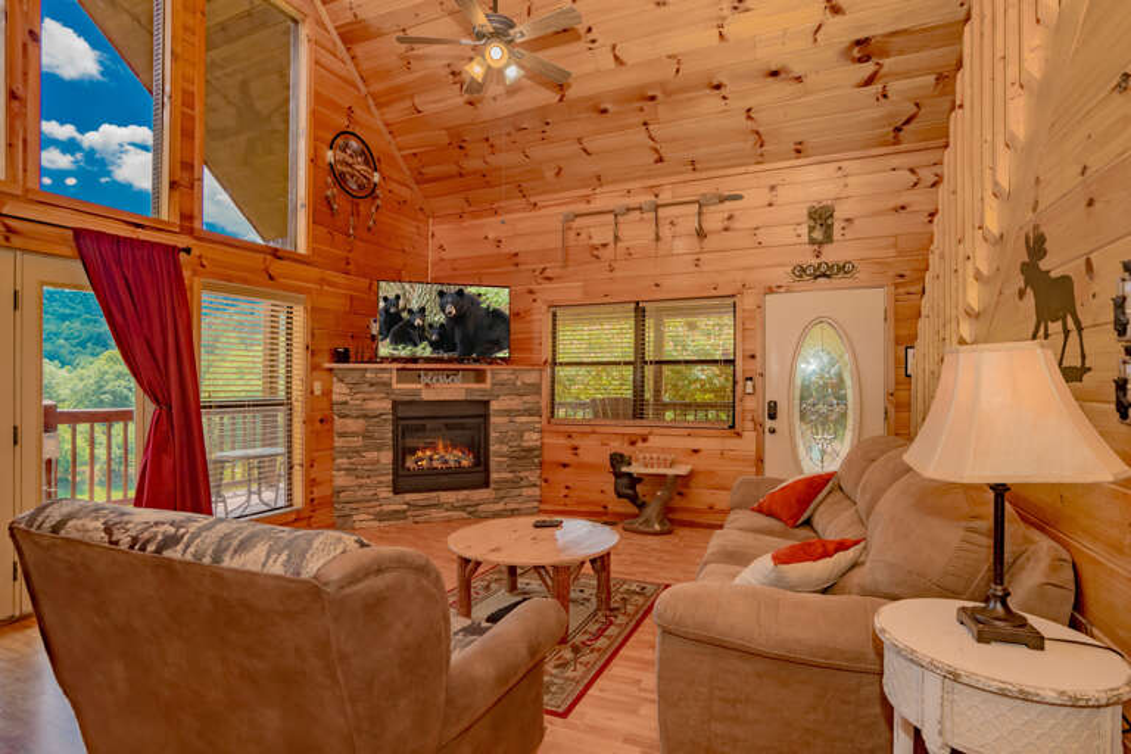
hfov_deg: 93.3
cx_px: 566
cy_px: 377
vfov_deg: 70.4
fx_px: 534
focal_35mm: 17
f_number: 7.1
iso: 250
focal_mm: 17
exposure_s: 1/160
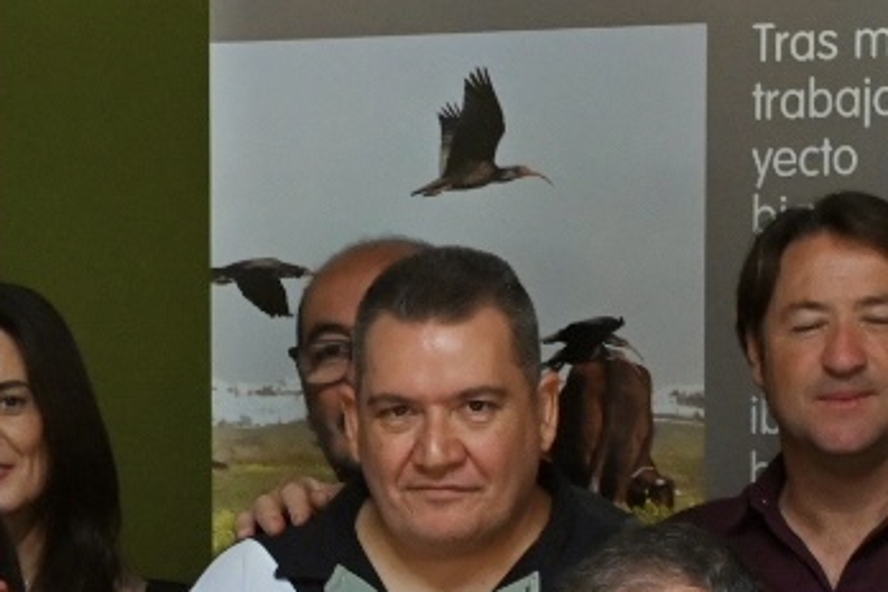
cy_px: 1230
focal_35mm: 233
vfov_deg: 5.7
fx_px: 5747
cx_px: 59
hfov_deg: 8.8
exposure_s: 1/320
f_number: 6.3
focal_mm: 50
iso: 3200
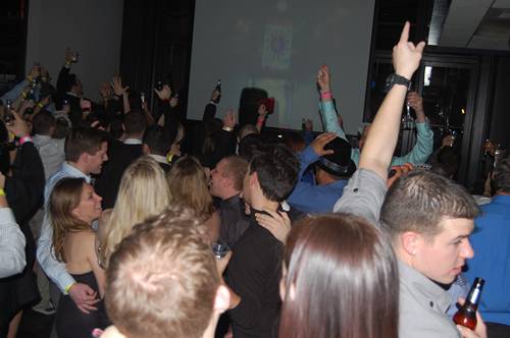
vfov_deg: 34.1
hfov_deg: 49.6
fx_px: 552
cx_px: 255
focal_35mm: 39
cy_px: 169
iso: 400
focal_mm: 26
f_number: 4.2
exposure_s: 1/60
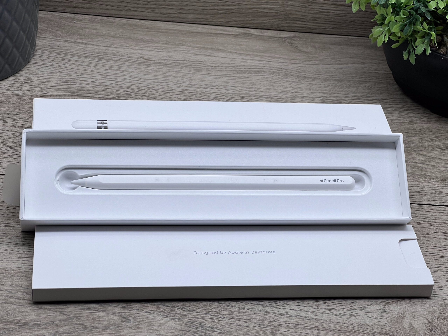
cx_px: 224
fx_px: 997
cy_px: 168
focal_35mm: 77
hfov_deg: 25.3
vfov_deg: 19.1
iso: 32
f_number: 2.8
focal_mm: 9
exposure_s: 1/108
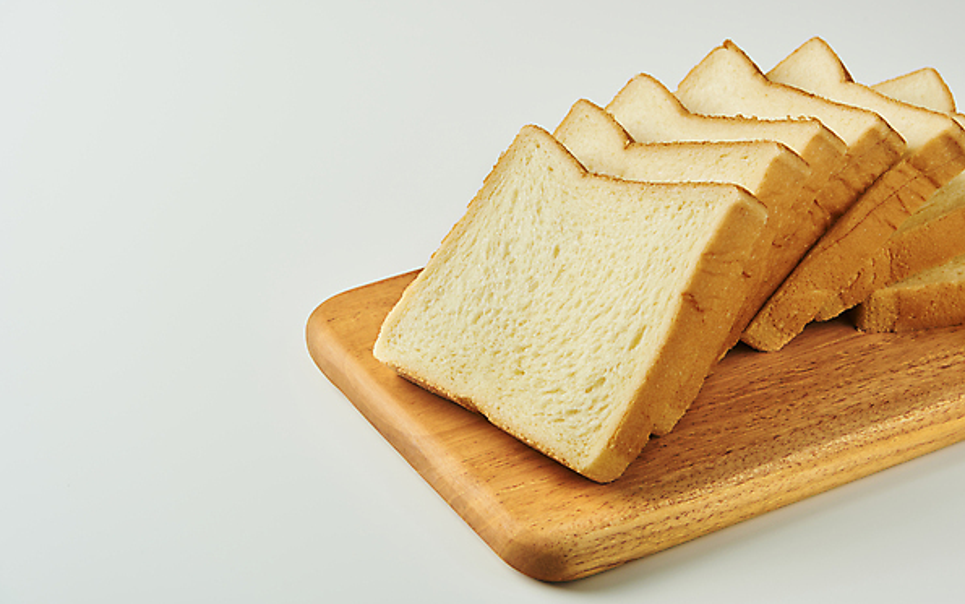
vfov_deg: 18.1
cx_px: 485
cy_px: 317
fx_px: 1894
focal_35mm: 72
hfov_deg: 28.6
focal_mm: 70
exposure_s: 1/125
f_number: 11
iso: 80
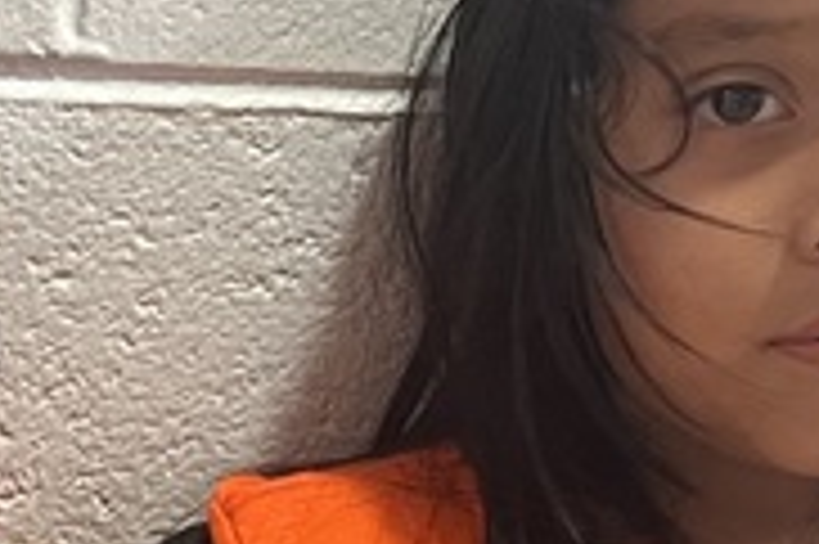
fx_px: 3455
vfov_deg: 8.8
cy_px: 809
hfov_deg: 12.1
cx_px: -774
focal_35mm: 152
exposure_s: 1/60
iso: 320
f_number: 1.5
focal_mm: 5.7
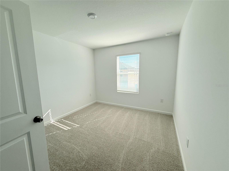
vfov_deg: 85.7
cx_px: 114
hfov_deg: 102.1
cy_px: 86
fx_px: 93
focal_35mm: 14
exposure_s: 1/294
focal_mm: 2.22
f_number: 2.2
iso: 64
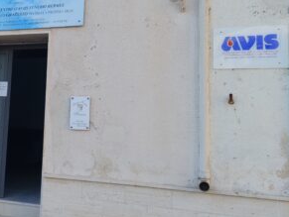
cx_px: 59
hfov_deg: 41.1
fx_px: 368
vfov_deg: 32.8
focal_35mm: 44
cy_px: 79
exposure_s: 1/150
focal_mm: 4.71
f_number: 1.7
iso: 100
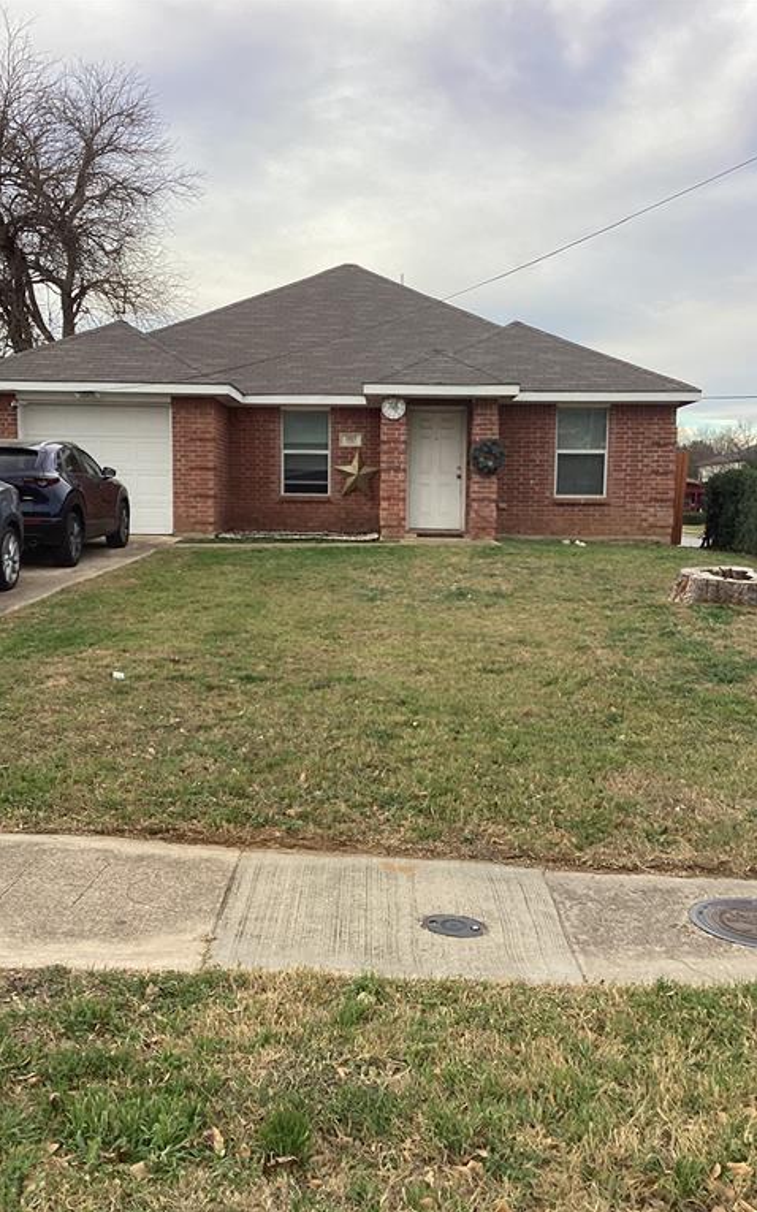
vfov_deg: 58.1
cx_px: 353
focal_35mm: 33
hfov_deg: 38.3
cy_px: 605
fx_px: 1090
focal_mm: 3.3
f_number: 2.4
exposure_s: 1/120
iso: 25
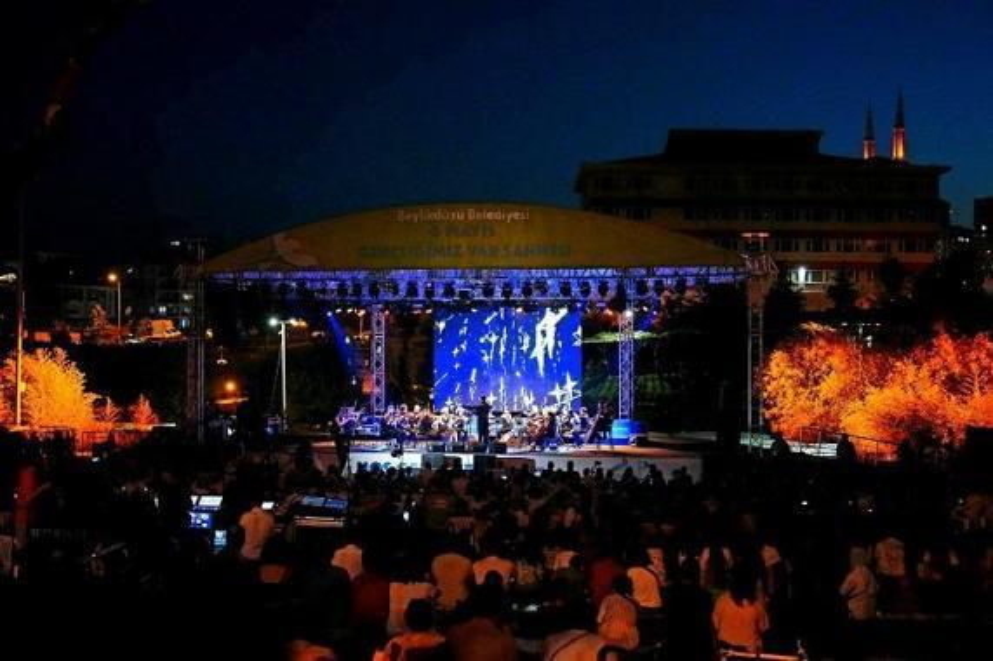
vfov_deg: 30.5
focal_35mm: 44
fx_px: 1213
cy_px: 330
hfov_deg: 44.5
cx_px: 496
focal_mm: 44
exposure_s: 1/160
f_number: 3.2
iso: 10000
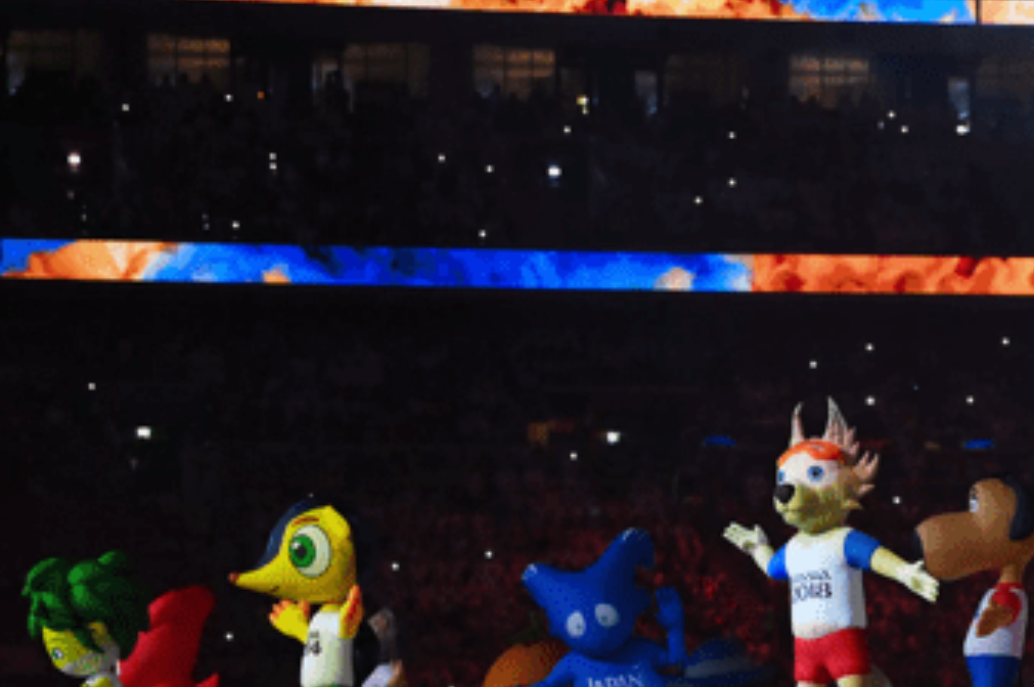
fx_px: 5624
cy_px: 494
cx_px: 862
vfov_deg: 7.0
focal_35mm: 196
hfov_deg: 10.5
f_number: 2.8
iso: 3200
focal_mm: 110
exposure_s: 1/500
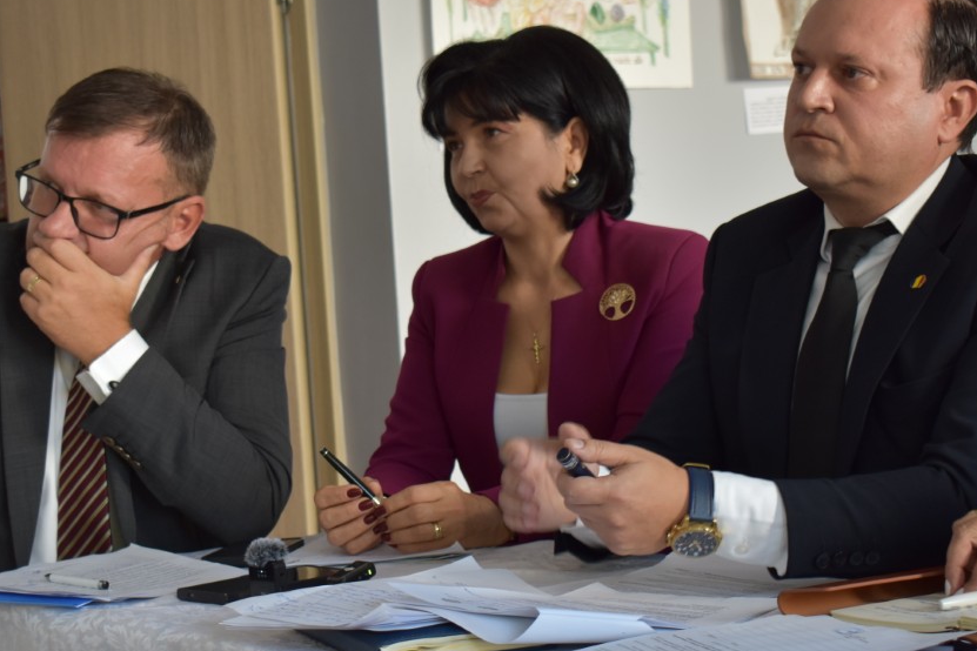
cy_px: 302
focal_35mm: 79
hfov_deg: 25.6
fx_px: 2144
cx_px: 411
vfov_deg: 17.3
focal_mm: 38
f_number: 4.8
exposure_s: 1/60
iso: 560
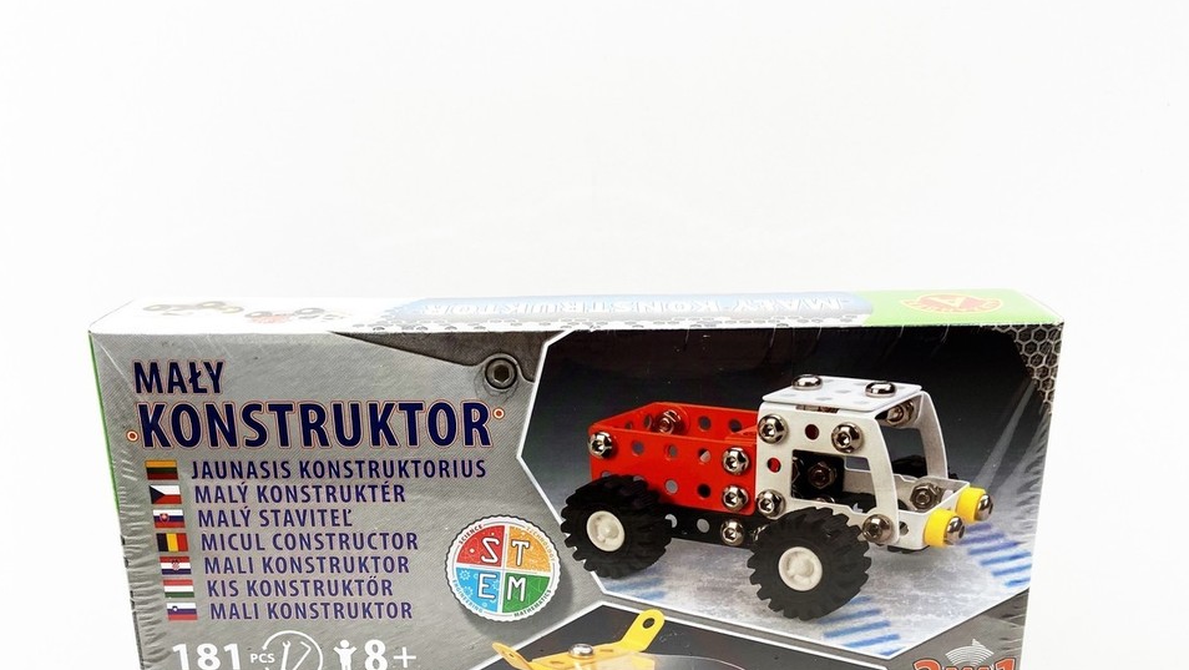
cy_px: 495
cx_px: 592
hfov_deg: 52.8
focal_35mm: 38
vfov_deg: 30.7
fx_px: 1198
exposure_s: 1/139
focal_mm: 4.25
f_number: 1.8
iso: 32
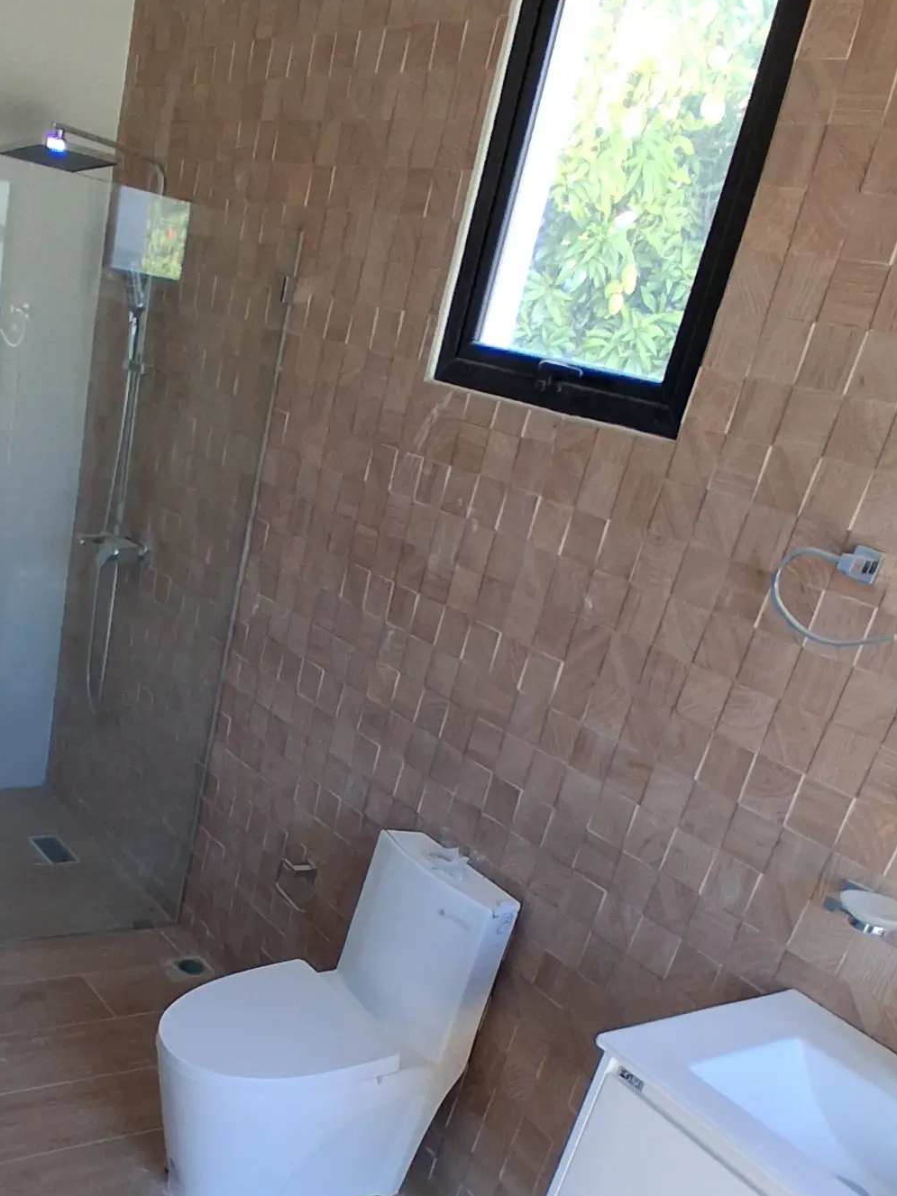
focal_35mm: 33
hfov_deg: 42.1
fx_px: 1140
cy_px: 935
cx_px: 263
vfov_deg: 52.3
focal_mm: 1.4
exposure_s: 1/60
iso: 125
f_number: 2.2
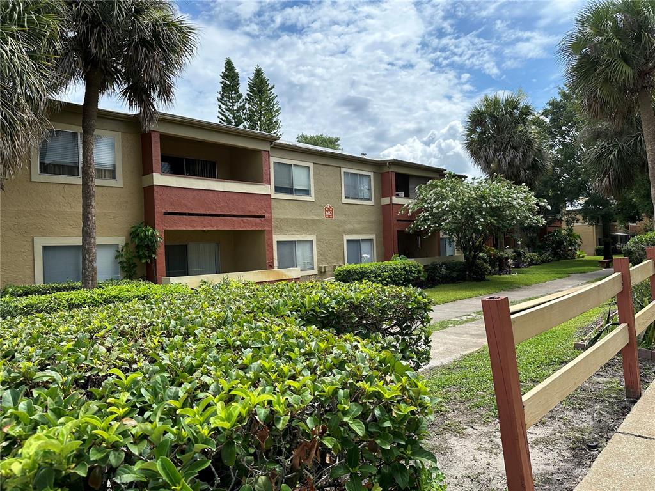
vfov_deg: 56.8
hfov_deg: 71.6
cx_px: 328
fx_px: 454
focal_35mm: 24
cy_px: 246
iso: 80
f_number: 1.78
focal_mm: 6.86
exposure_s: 1/3247
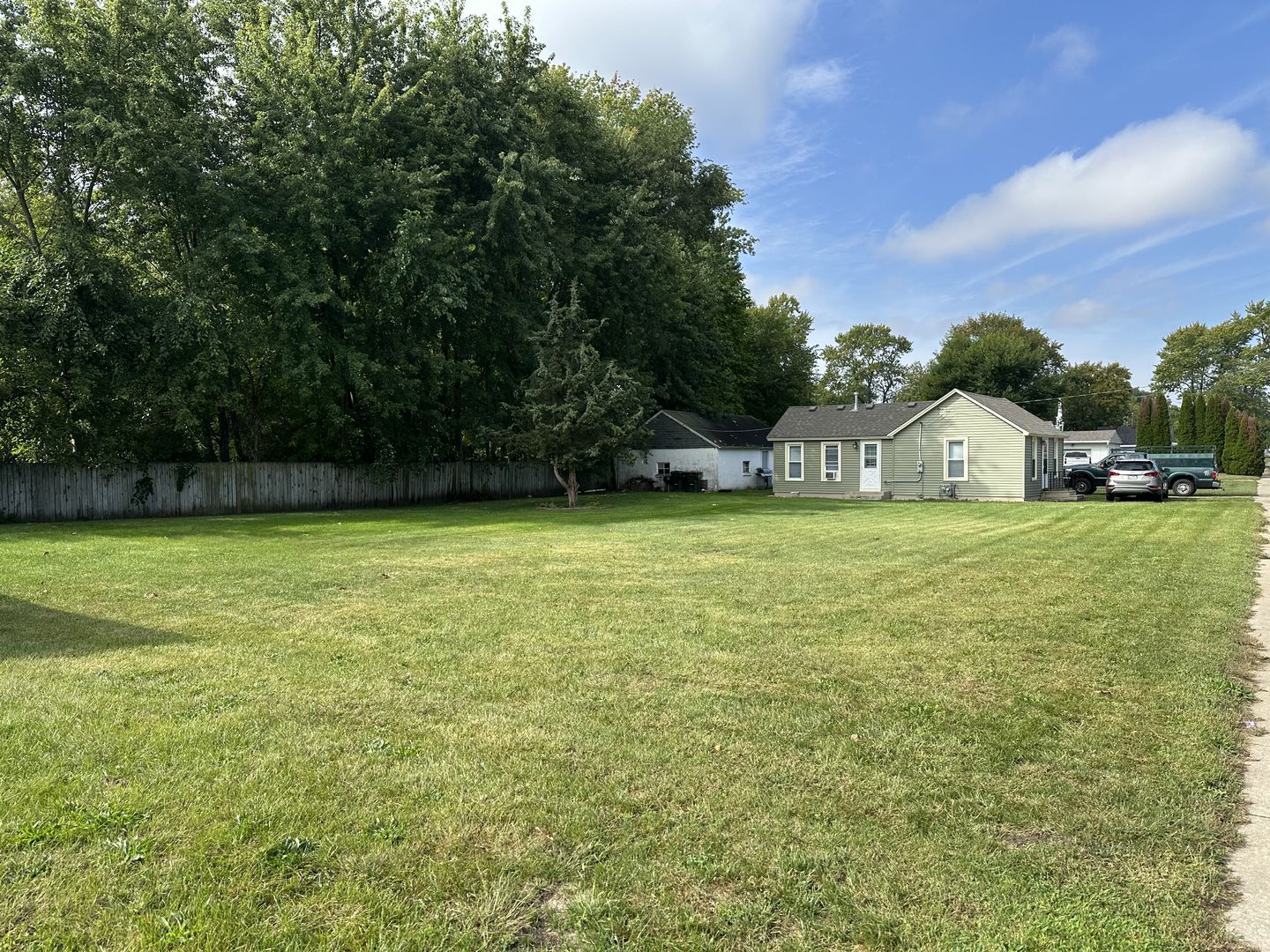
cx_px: 635
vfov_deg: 56.8
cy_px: 476
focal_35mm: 24
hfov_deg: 71.6
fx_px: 881
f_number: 1.78
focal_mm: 6.86
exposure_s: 1/2591
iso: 80
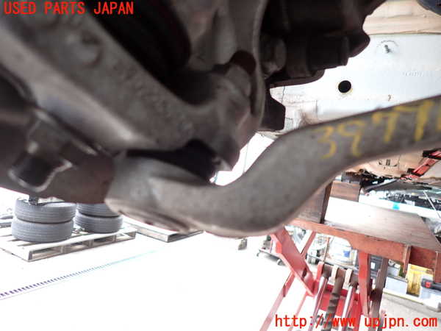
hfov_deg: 69.4
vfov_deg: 54.9
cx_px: 220
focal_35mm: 25
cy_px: 166
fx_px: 318
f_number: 2
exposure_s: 1/60
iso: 100
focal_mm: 4.5
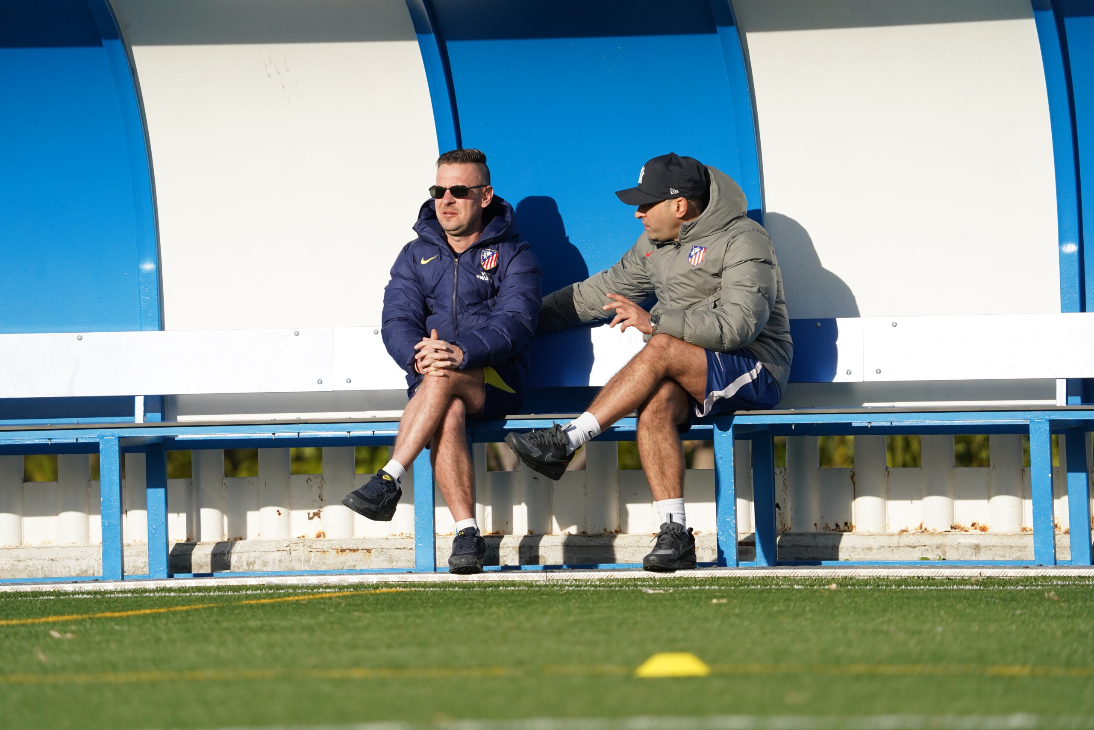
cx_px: 547
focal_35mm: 493
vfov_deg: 2.8
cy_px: 365
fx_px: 14981
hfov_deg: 4.2
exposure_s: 1/4000
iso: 1000
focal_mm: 493
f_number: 6.3
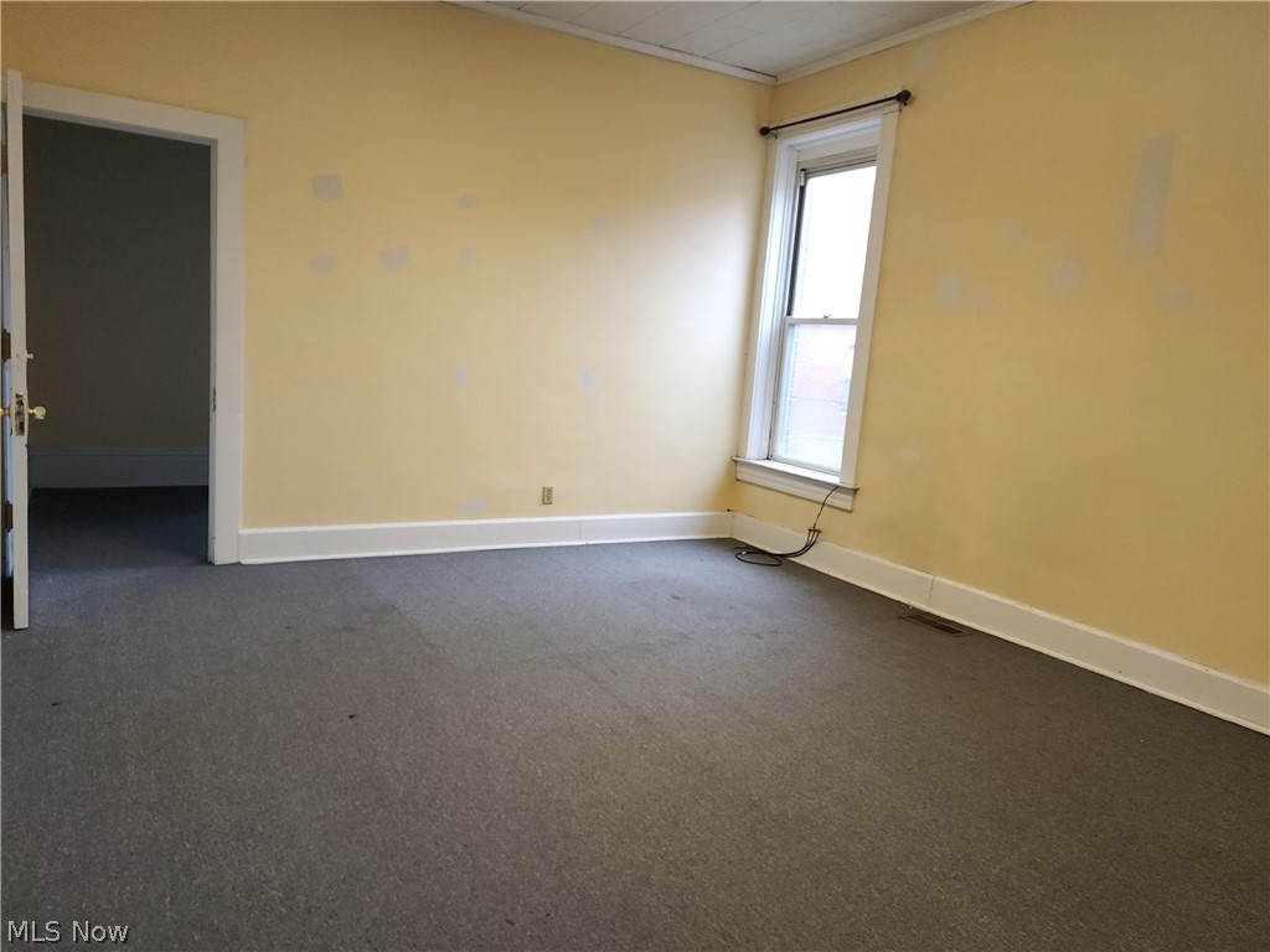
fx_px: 844
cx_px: 635
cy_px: 476
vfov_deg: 58.9
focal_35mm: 23
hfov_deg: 73.9
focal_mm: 6.4
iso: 80
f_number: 1.8
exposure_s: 1/60.2
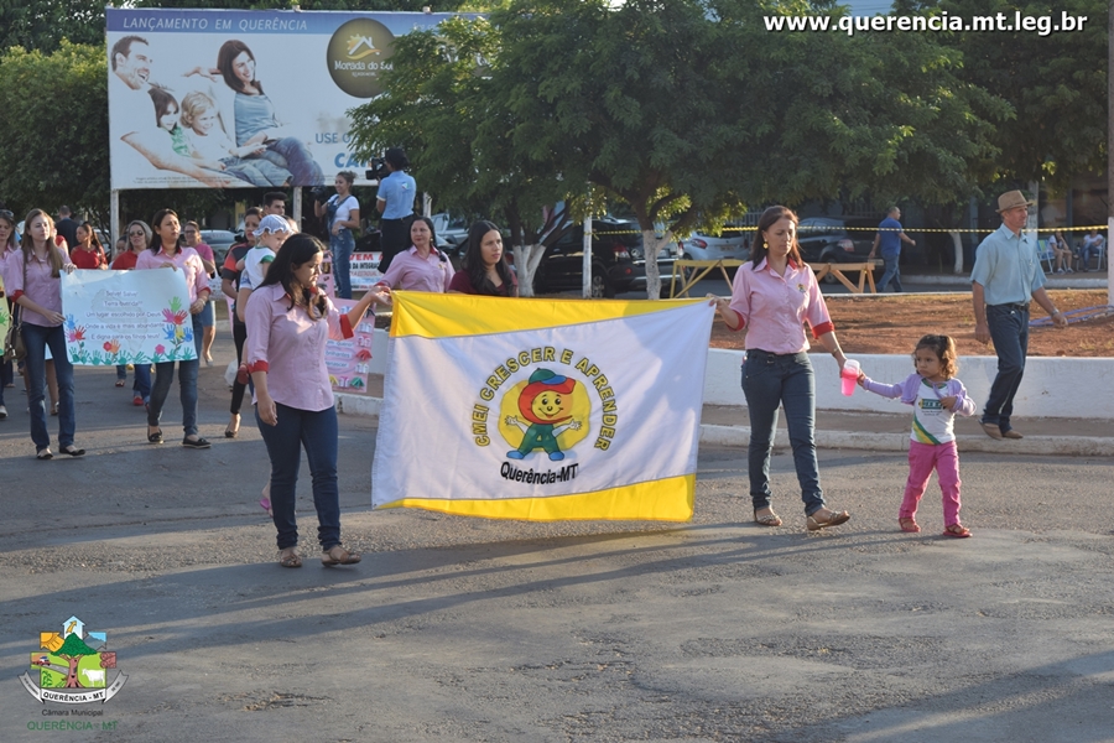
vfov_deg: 16.6
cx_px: 557
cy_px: 372
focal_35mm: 82
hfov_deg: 24.6
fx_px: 2553
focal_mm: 55
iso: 100
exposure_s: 1/200
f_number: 5.6
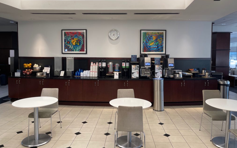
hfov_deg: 66.5
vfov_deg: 44.5
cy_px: 65
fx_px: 181
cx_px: 120
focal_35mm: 28
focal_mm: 5.1
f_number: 1.6
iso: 100
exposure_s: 1/120
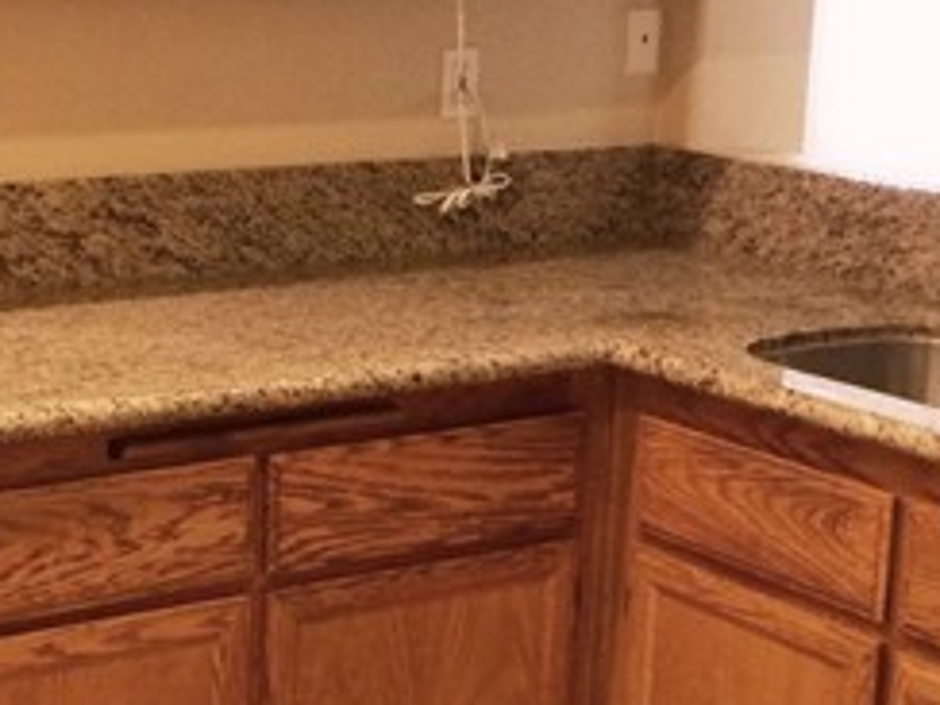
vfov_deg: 19.4
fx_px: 2064
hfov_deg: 25.3
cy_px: 385
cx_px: 204
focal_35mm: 76
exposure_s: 1/30
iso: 160
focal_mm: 4.15
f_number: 2.2
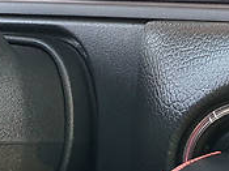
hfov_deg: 16.3
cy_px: 81
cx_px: 211
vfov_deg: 12.4
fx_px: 787
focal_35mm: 119
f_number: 2.4
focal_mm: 4.3
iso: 320
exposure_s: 1/50
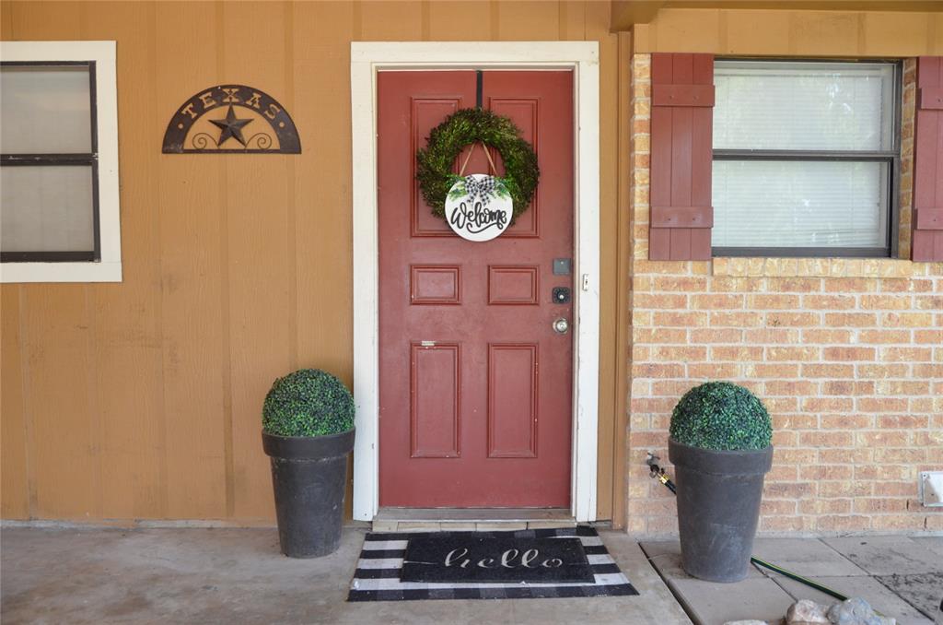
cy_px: 312
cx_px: 472
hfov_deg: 67.5
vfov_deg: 47.7
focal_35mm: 27
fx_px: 706
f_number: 5.6
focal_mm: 18
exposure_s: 1/125
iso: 400
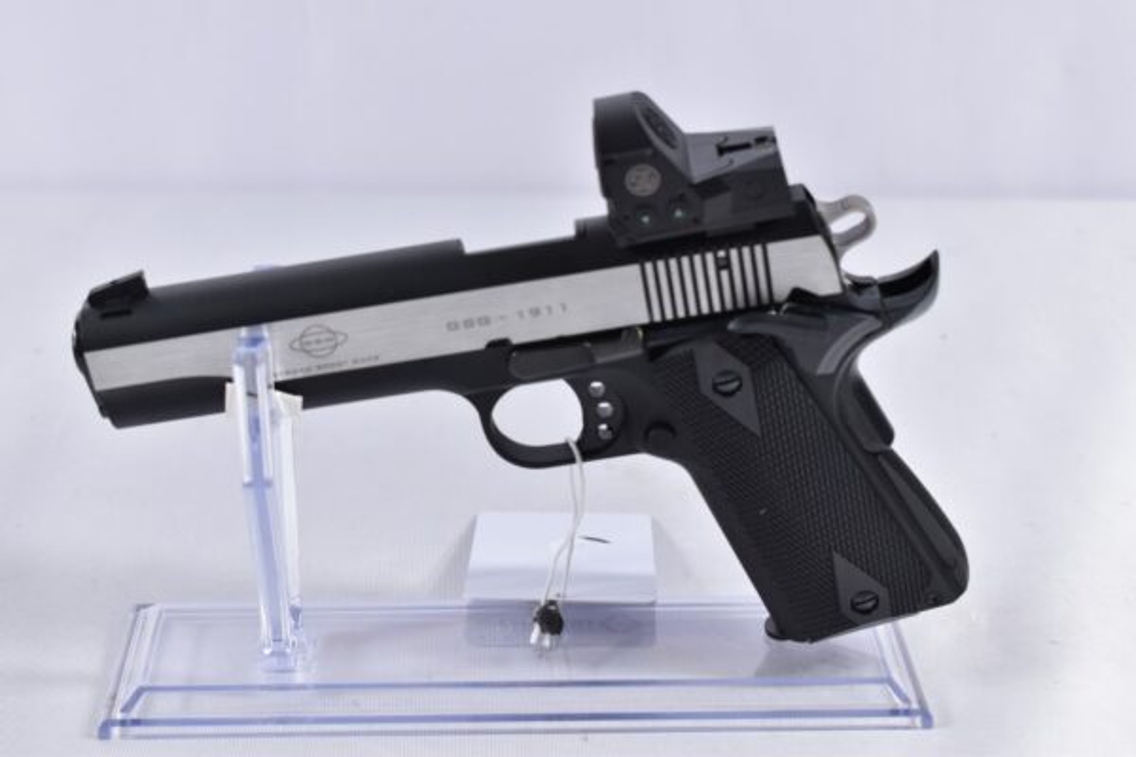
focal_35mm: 69
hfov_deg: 29.2
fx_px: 2177
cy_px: 378
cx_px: 568
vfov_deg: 19.7
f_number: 5.3
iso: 640
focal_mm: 46
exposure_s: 1/50
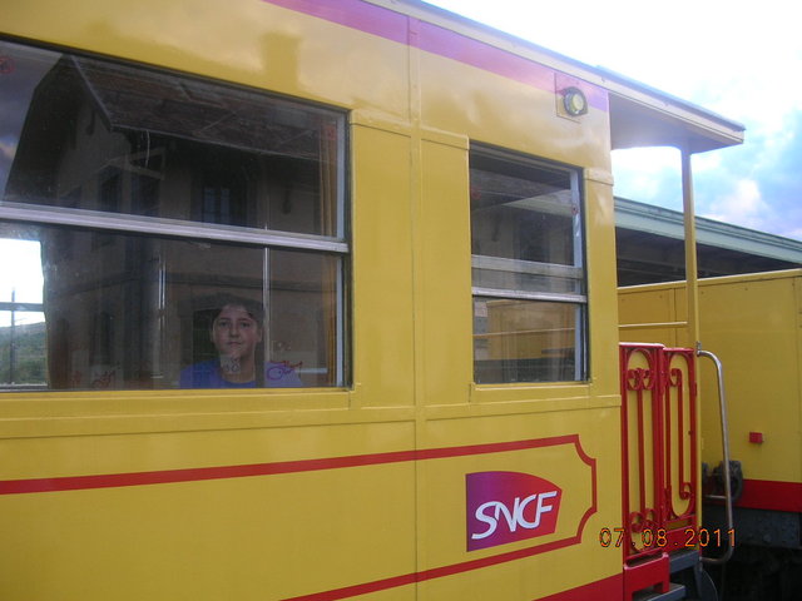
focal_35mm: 35
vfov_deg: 40.7
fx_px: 811
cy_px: 300
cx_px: 401
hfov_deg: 52.6
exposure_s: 1/70.4
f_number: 2.8
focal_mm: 5.8
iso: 50
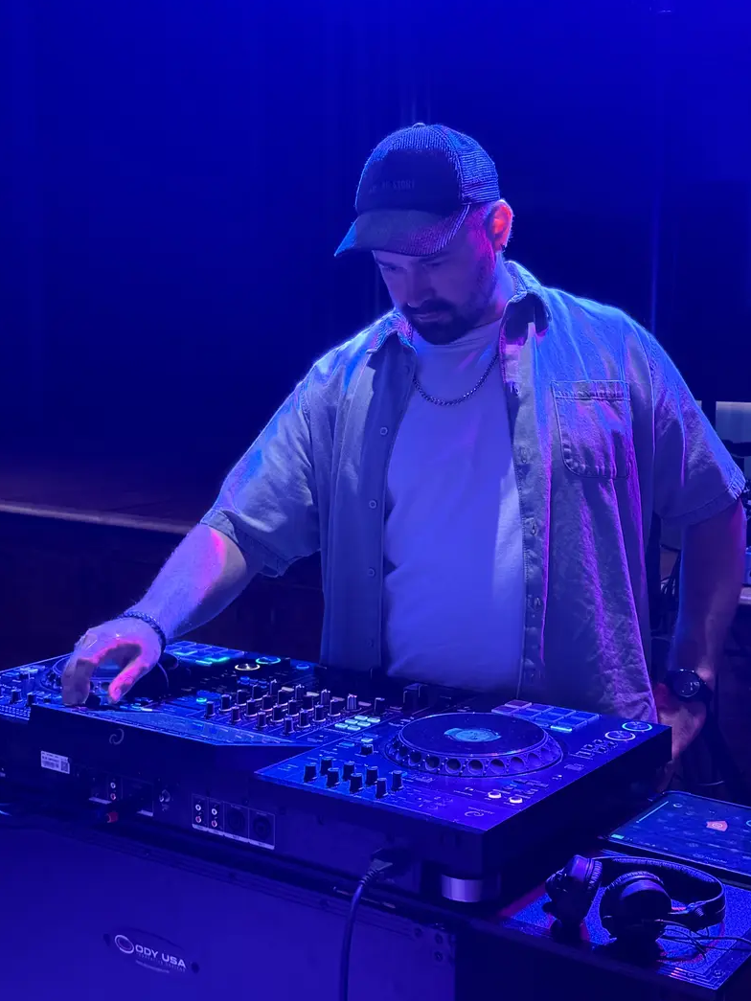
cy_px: 503
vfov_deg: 38.9
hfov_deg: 29.7
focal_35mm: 49
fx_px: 1417
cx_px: 380
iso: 500
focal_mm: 6.76
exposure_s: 1/37
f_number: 1.78
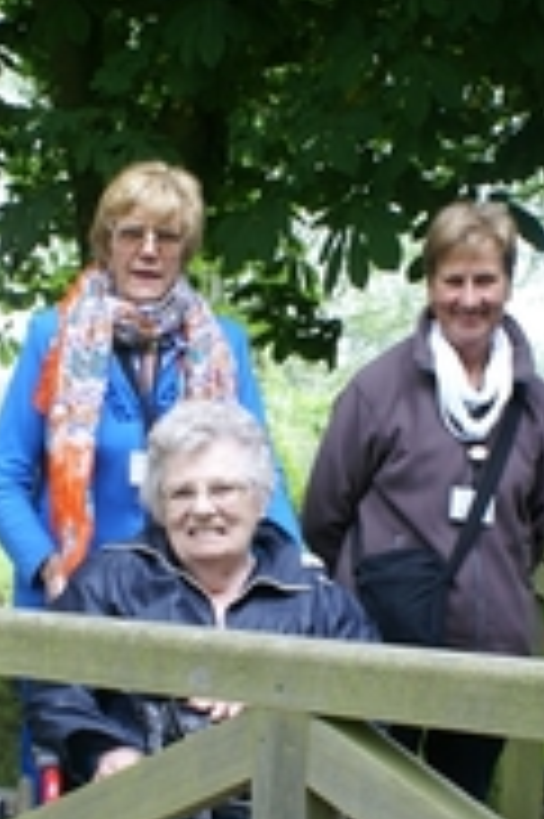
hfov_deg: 13.8
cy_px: 468
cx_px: 274
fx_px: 2248
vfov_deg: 20.6
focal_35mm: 99
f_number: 5
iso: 100
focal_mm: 20
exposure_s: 1/40
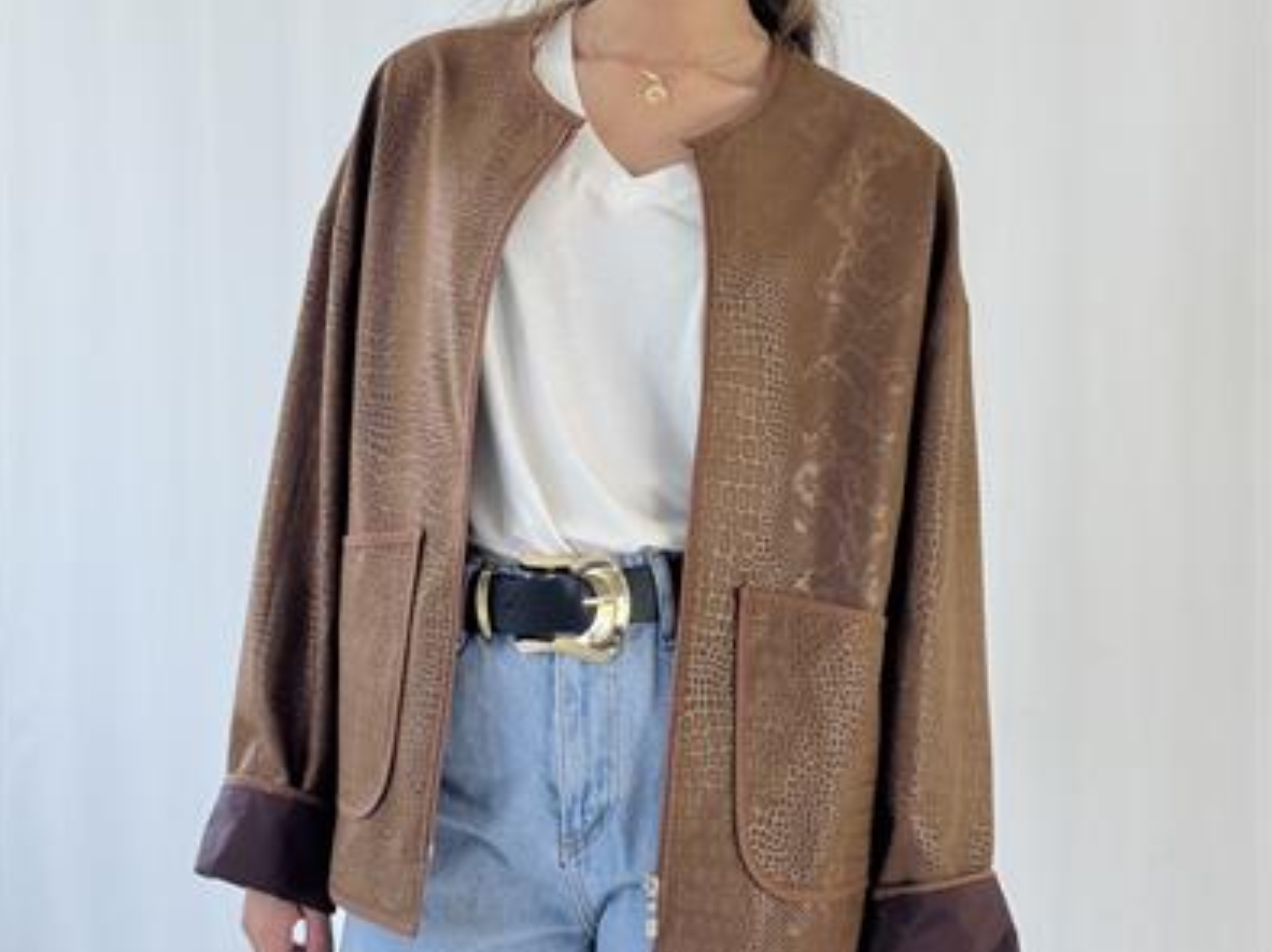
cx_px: 633
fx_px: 2387
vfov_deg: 22.4
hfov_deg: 29.8
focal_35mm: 65
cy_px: 286
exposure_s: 1/169
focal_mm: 6.76
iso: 80
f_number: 1.78
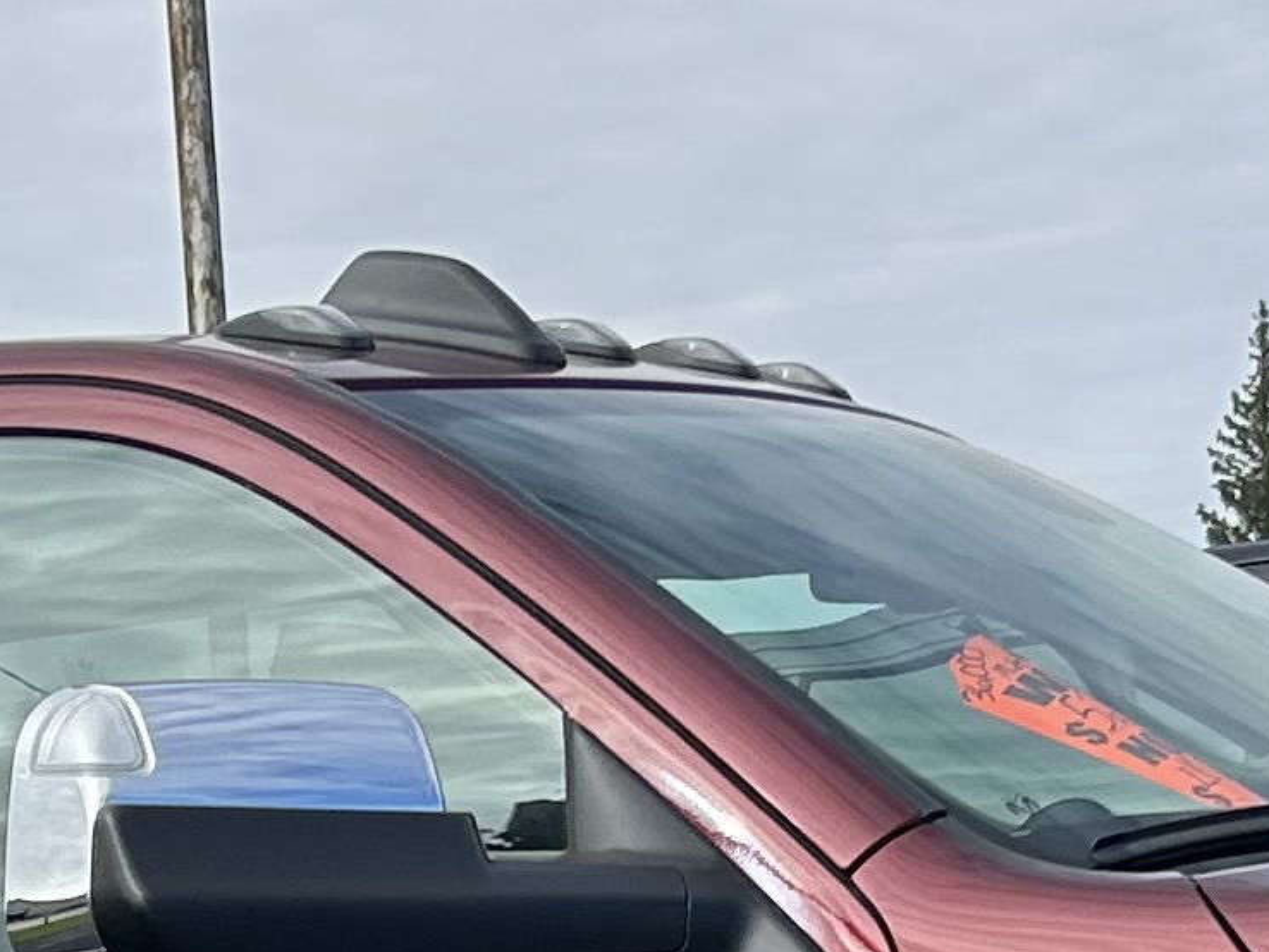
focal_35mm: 142
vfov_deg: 10.0
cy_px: 1605
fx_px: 5207
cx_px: 574
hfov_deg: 13.9
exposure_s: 1/2762
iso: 50
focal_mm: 5.7
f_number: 1.5
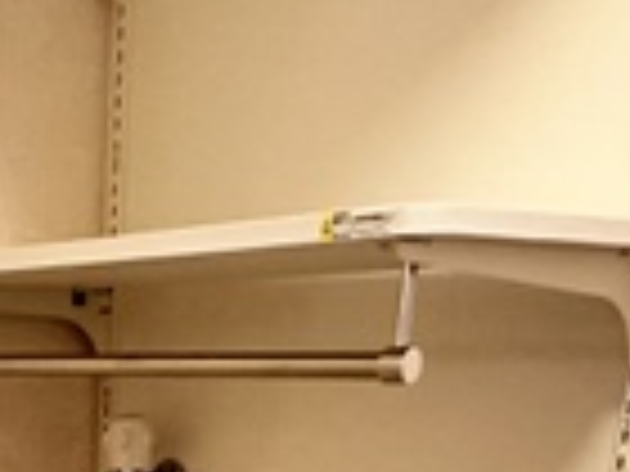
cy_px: 847
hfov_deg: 25.5
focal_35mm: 70
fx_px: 1274
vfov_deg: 17.2
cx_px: -81
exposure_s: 1/60
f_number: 2.2
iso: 500
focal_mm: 2.22
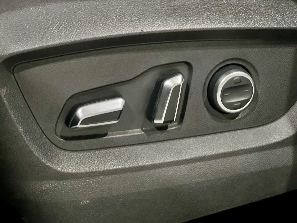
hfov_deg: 25.3
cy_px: 112
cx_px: 148
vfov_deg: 19.1
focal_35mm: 77
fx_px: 661
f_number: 2.8
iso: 1250
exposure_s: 1/15
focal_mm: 9
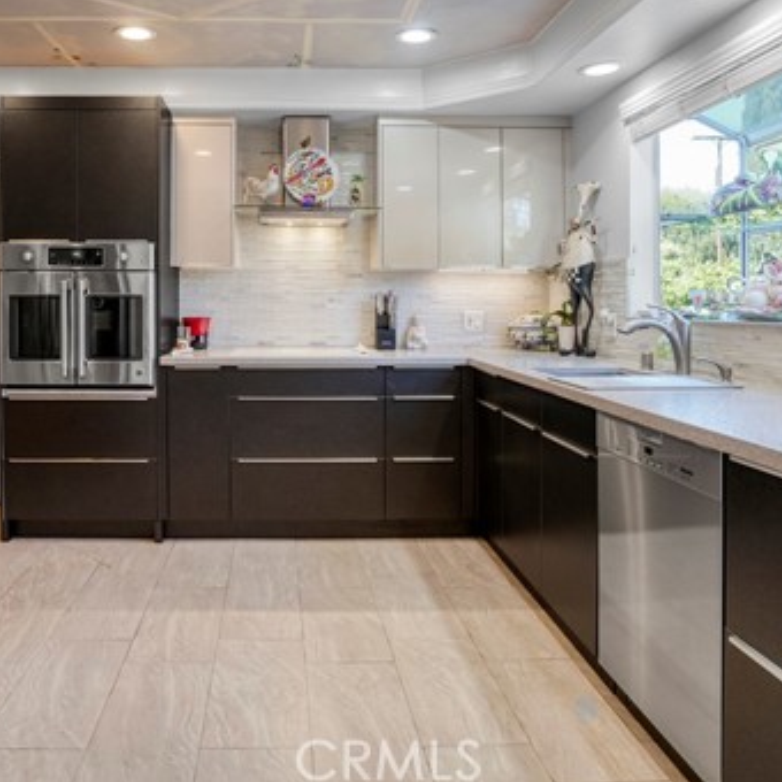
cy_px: 302
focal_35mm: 24
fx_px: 613
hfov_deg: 64.3
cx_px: 304
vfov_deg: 64.3
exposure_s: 1/30
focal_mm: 10
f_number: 4
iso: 400
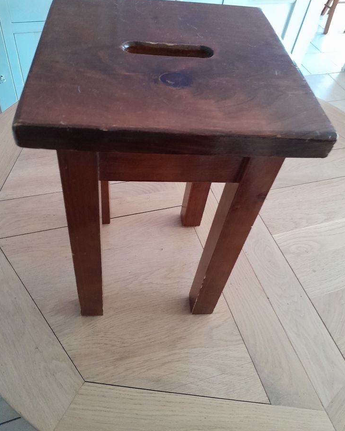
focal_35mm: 28
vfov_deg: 62.1
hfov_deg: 51.5
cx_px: 169
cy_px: 194
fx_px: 357
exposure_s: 1/10
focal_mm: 3.98
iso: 640
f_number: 1.8
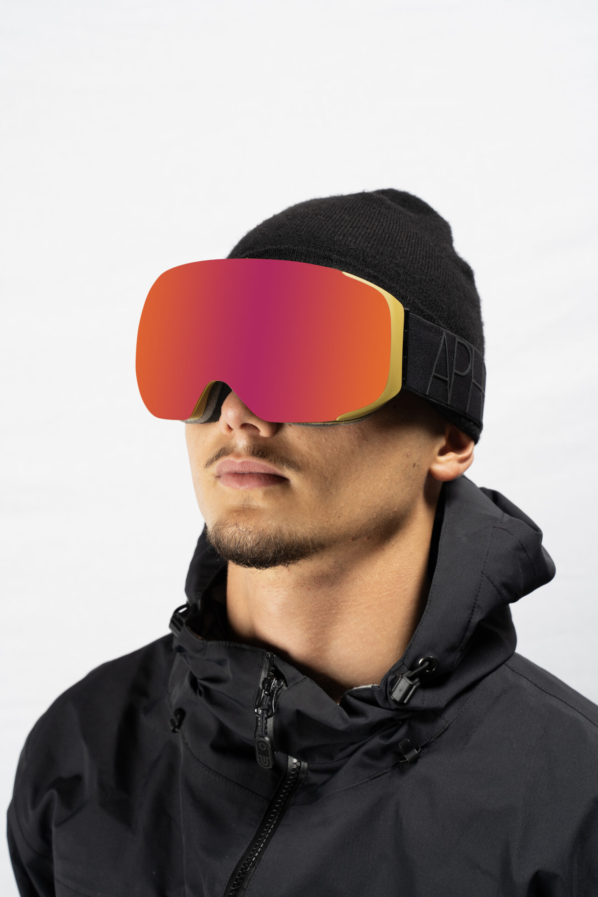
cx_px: 299
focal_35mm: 66
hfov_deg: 20.6
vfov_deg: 30.5
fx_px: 1644
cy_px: 448
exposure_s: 1/125
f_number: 8
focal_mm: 66
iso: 100
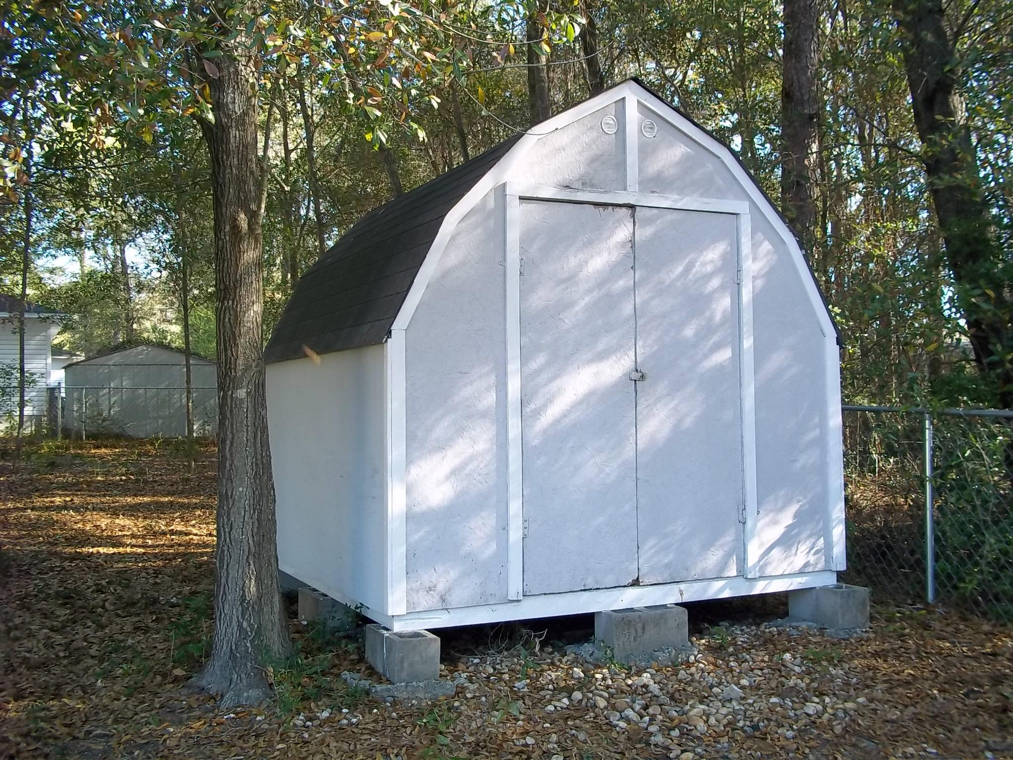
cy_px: 380
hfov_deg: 51.4
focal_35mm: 36
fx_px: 1054
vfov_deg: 39.7
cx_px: 506
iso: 80
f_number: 3.1
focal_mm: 6.5
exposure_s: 1/60
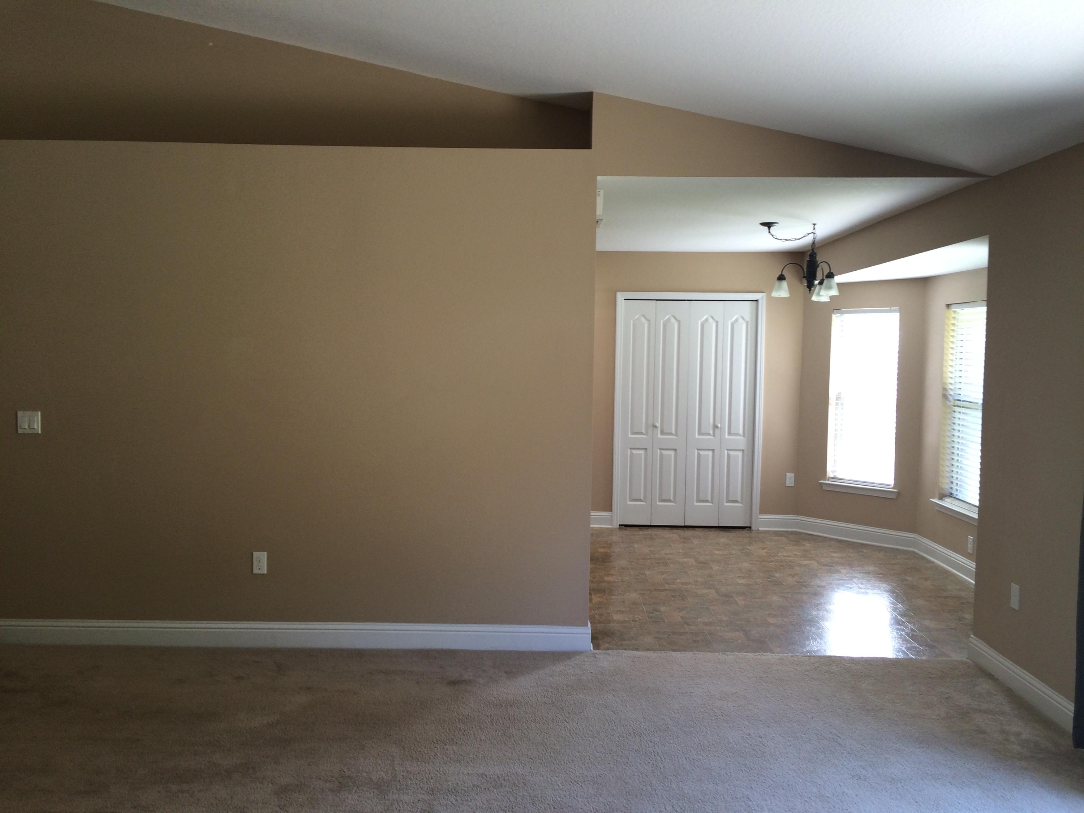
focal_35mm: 29
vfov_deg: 48.2
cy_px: 406
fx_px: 908
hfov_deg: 61.7
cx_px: 542
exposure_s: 1/60
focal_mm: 4.15
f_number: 2.2
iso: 50
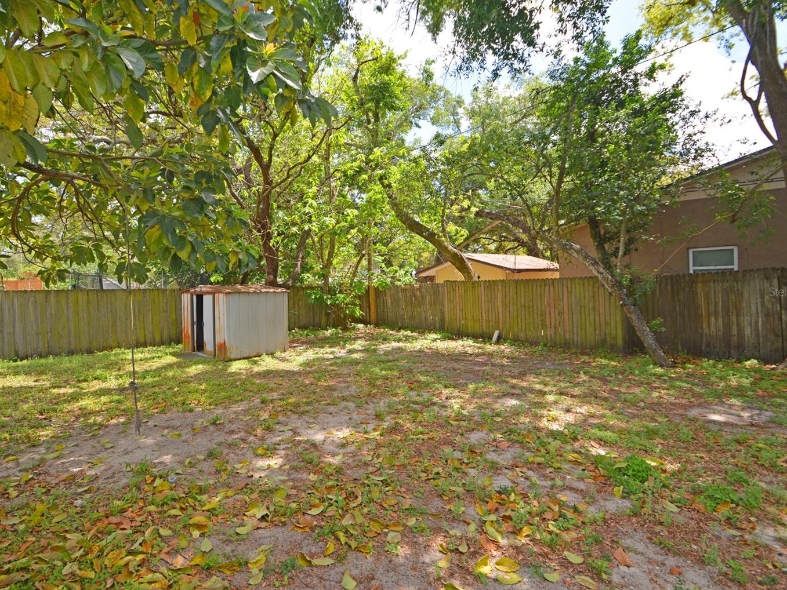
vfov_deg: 74.7
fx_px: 387
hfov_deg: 90.8
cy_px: 292
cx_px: 357
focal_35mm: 17
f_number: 5
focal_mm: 10
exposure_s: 1/200
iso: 100
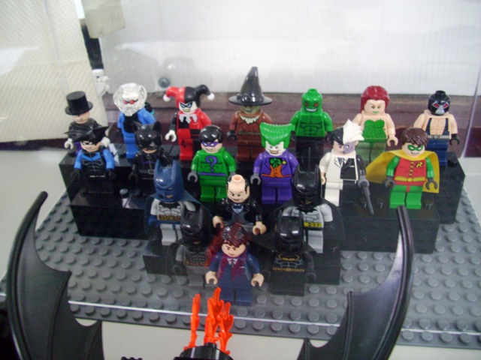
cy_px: 180
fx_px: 445
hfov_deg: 56.8
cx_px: 240
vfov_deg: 44.2
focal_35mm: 32
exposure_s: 1/8
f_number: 2.9
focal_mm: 5.7
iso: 160
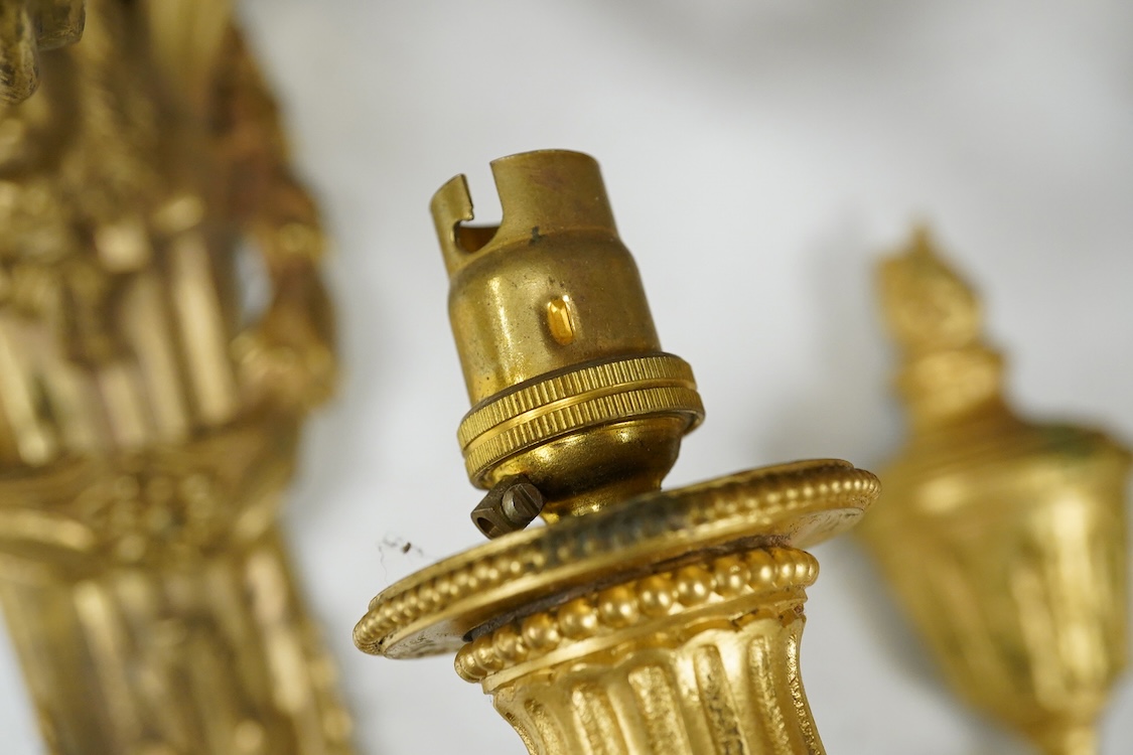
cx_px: 566
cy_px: 378
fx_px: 1416
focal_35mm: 45
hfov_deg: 43.6
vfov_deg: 29.9
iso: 2500
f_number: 9
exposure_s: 1/160
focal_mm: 30
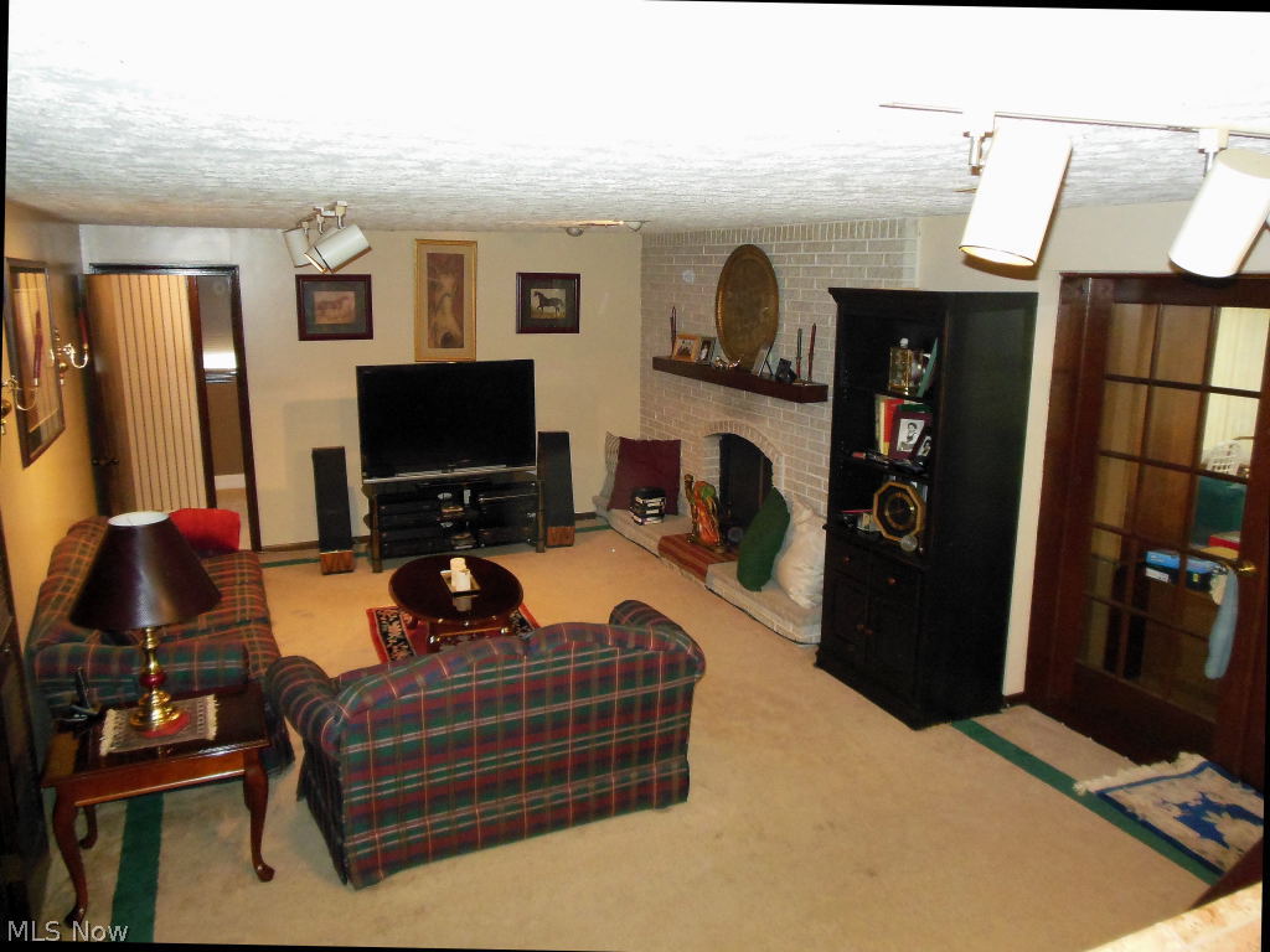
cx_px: 635
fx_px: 917
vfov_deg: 54.9
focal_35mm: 25
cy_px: 476
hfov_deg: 69.4
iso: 1000
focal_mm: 4.5
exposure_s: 1/25
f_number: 3.2
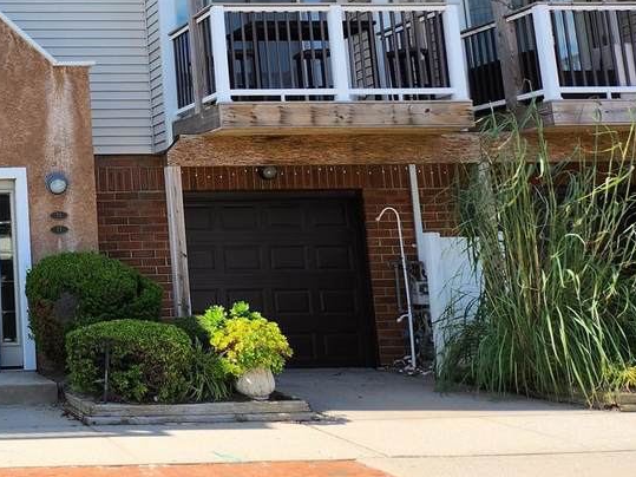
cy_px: 71
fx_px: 1047
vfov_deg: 25.1
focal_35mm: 57
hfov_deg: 29.9
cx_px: -87
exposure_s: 1/1546
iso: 50
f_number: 1.8
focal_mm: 5
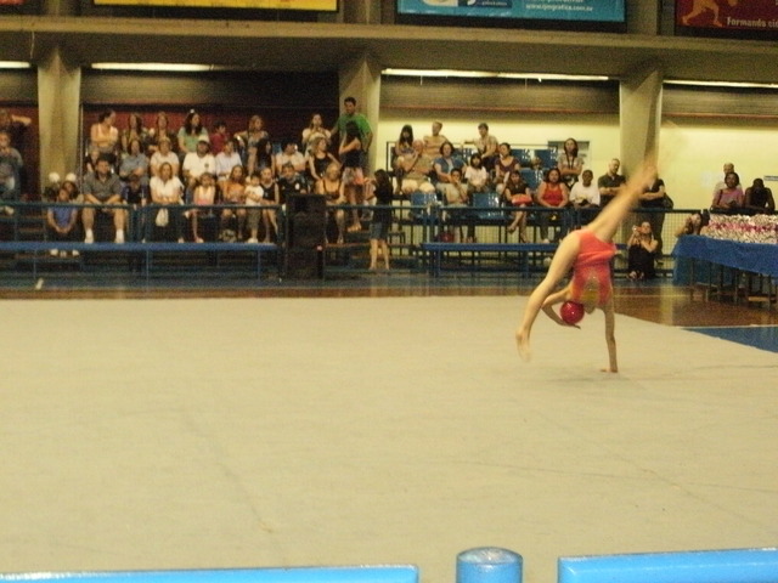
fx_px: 1438
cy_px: 292
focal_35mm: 64
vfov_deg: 22.9
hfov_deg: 30.3
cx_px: 389
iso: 800
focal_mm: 11.2
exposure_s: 1/40
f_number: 4.6
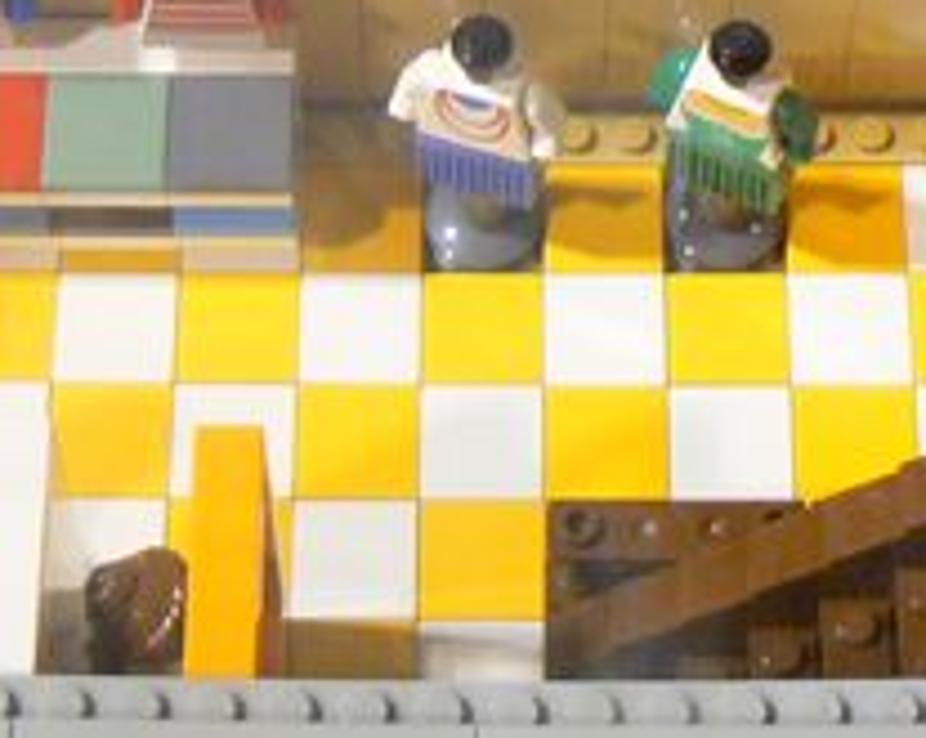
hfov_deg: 14.2
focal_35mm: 136
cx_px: 353
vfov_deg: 10.8
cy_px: -470
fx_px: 3722
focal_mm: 6
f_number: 2.8
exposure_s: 1/15
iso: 200
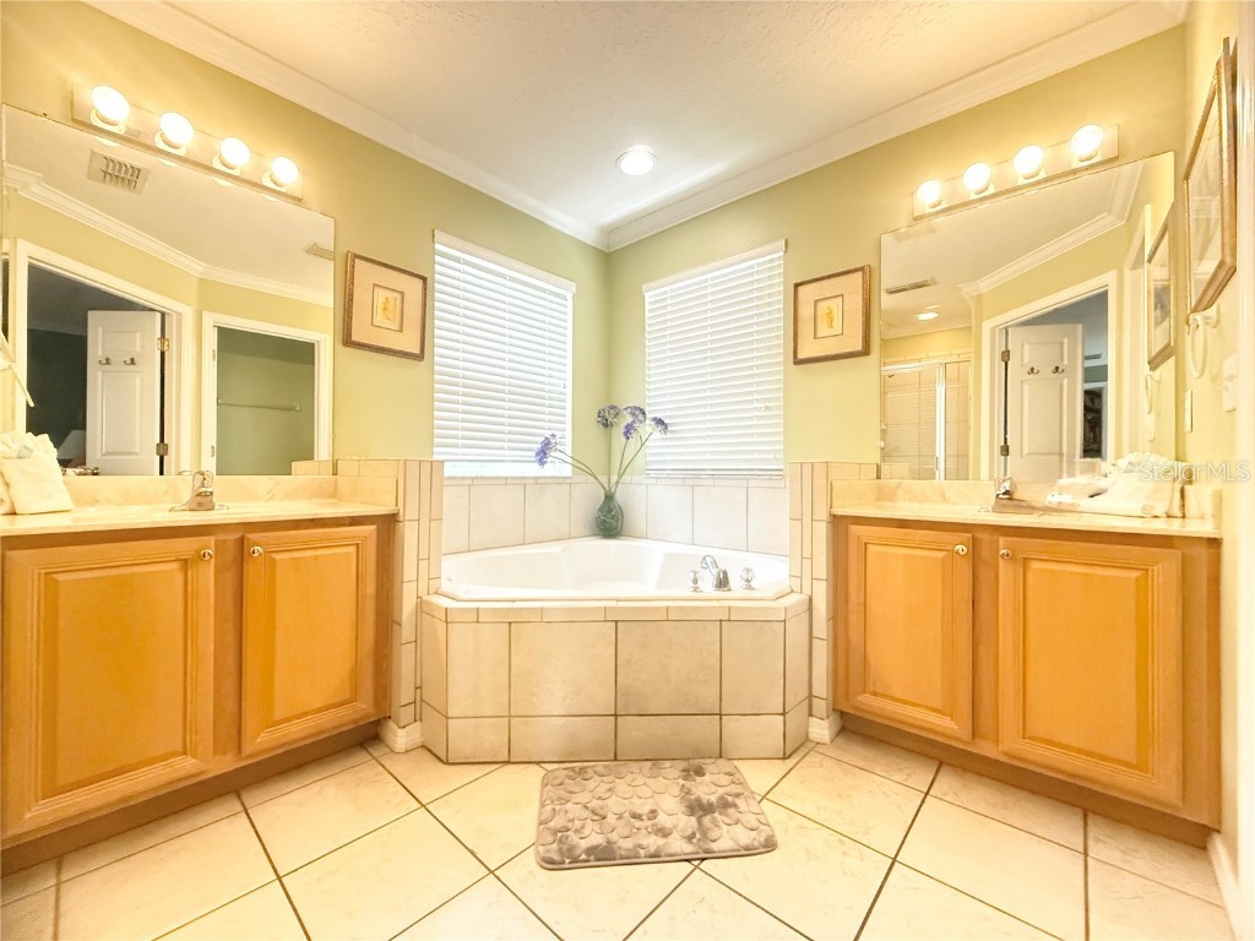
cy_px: 470
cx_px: 628
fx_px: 508
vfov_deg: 85.7
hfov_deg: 102.1
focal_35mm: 14
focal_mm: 2.22
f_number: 2.2
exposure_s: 1/60
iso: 800
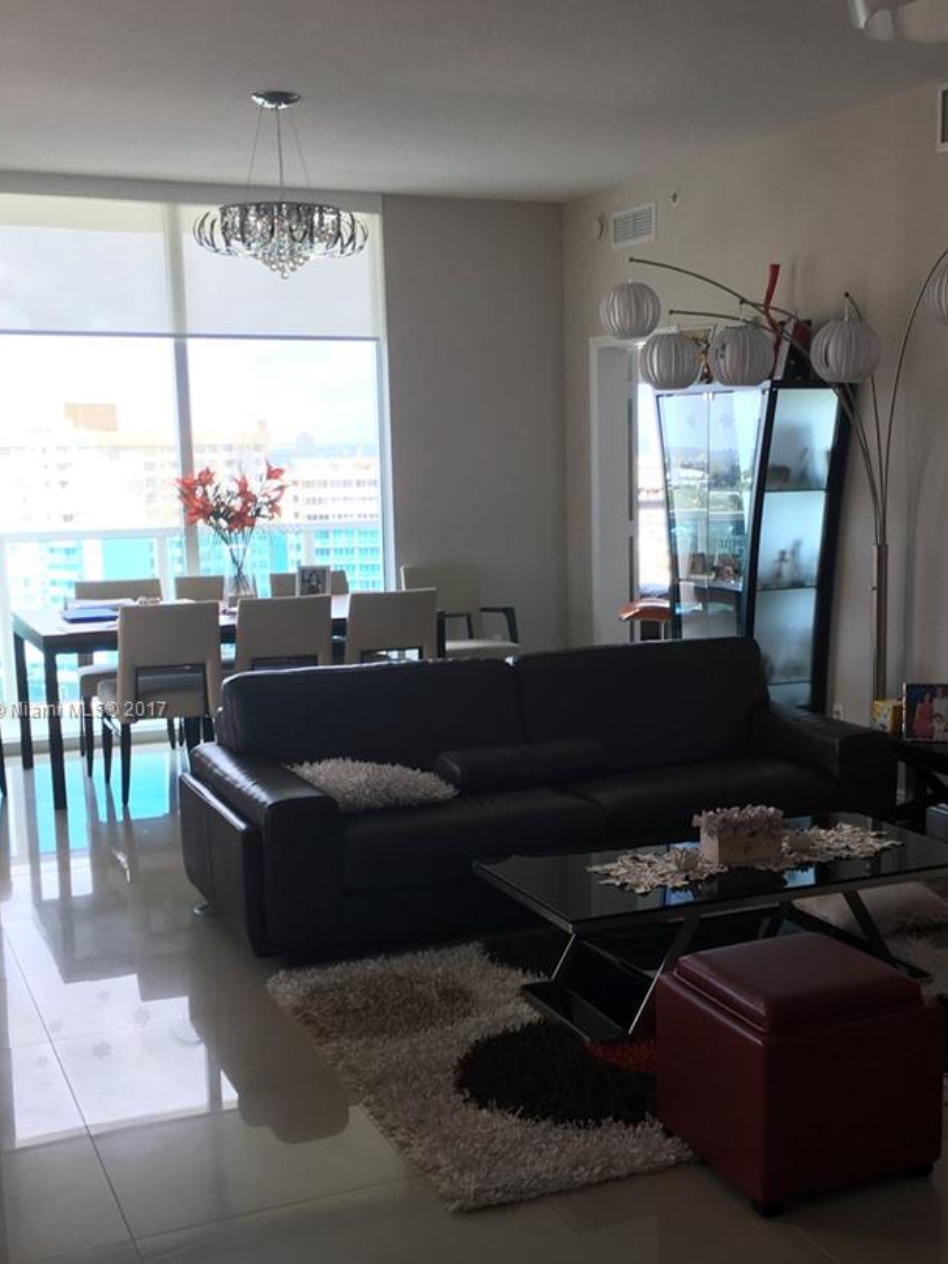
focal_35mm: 43
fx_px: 1570
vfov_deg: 43.8
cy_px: 711
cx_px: 584
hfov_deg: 33.5
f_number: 2.2
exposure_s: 1/60
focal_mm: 4.15
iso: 32
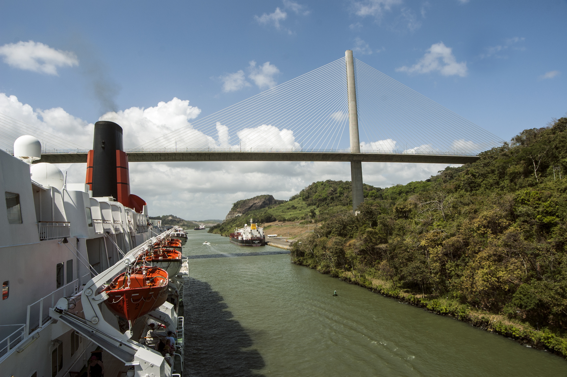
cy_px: 188
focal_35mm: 22
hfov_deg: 77.4
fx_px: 354
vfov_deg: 56.1
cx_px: 284
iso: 200
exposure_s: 1/500
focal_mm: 15
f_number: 11
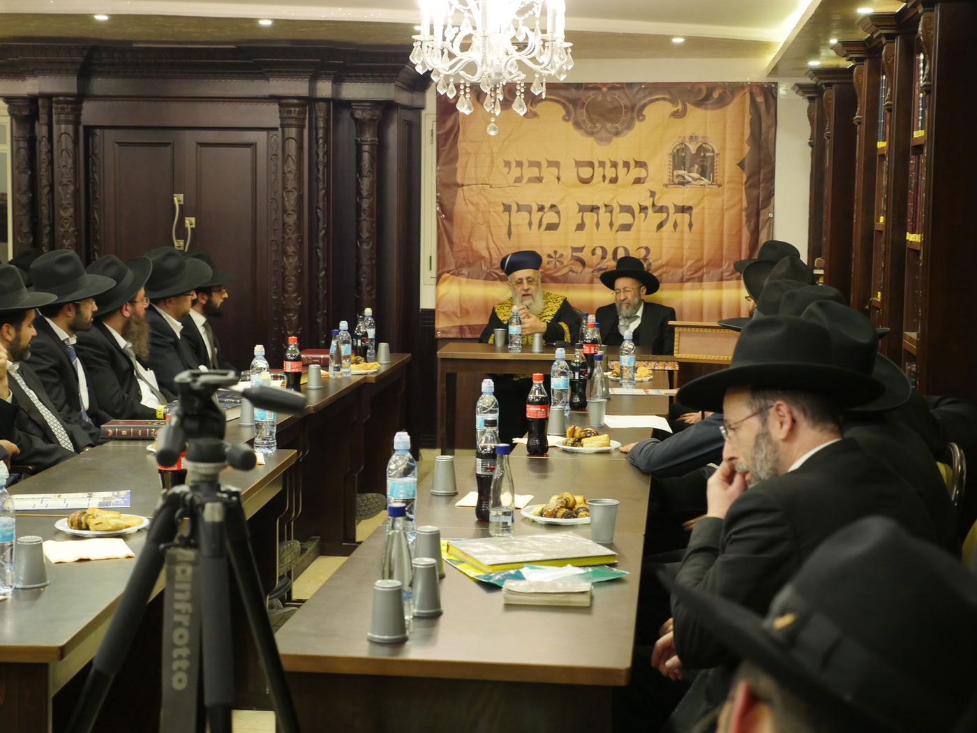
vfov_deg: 25.2
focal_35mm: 58
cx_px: 488
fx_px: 1637
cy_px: 366
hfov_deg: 33.2
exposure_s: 1/60
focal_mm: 29
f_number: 3.2
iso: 1600
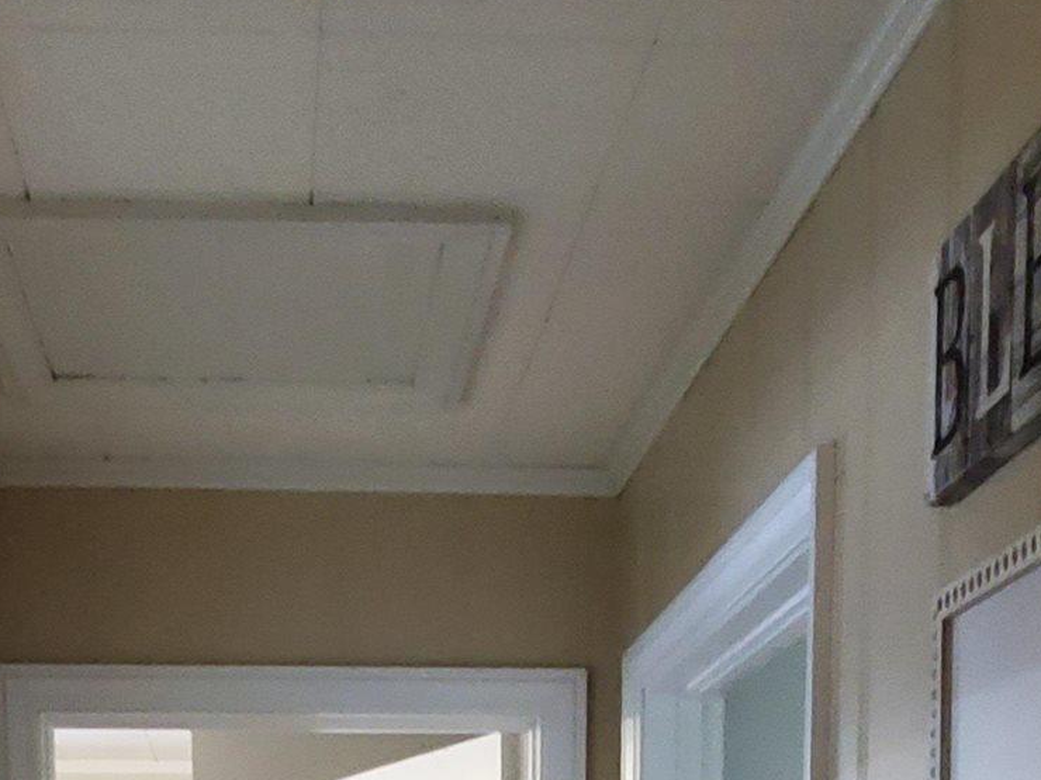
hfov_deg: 35.2
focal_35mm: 54
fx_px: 1624
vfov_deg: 21.6
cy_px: 1241
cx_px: 338
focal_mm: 1.8
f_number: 2.2
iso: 1000
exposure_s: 1/30
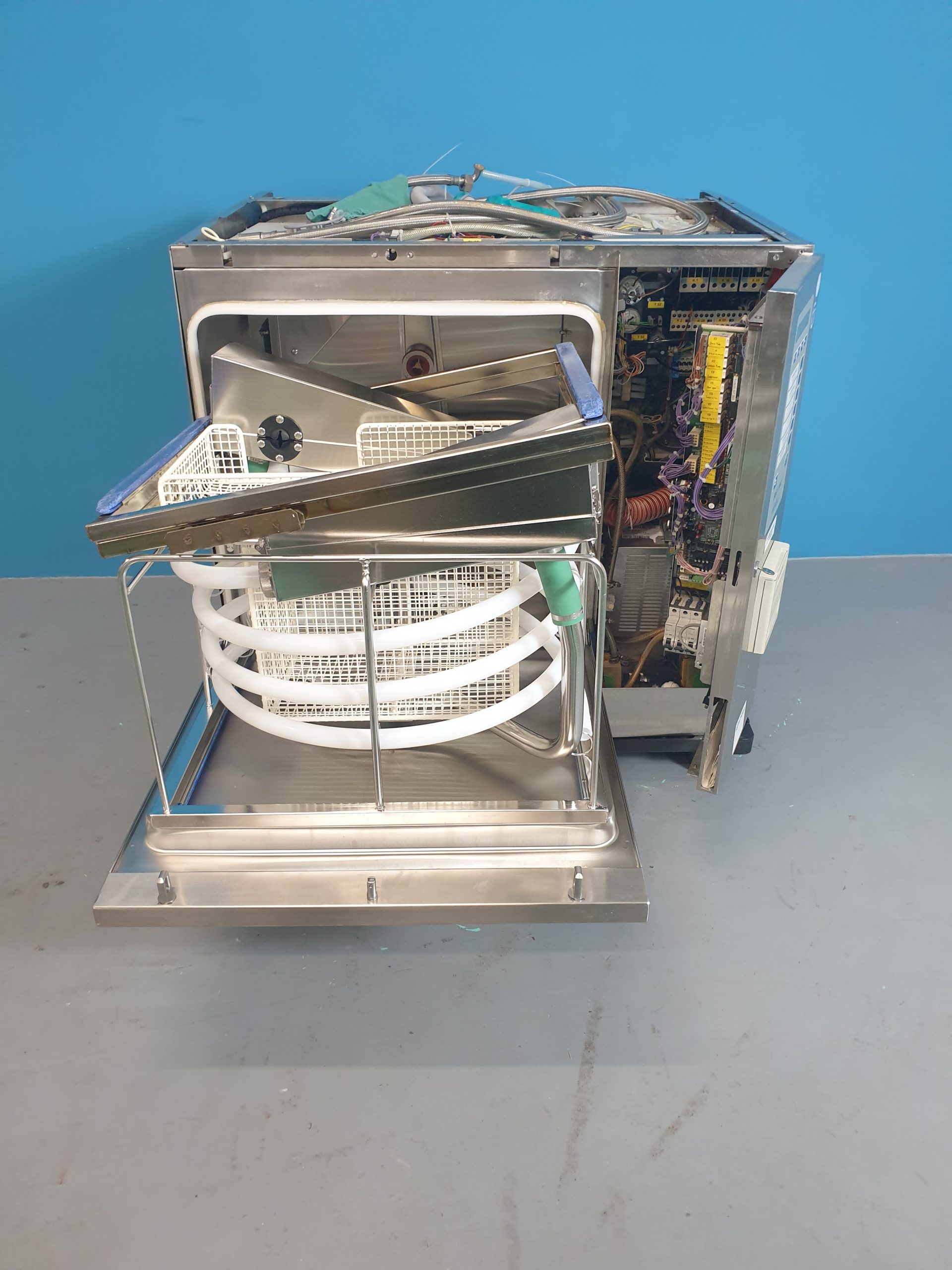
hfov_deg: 53.1
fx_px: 953
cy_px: 635
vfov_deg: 67.3
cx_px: 476
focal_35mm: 26
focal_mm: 4.3
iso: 320
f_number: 2.4
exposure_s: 1/25
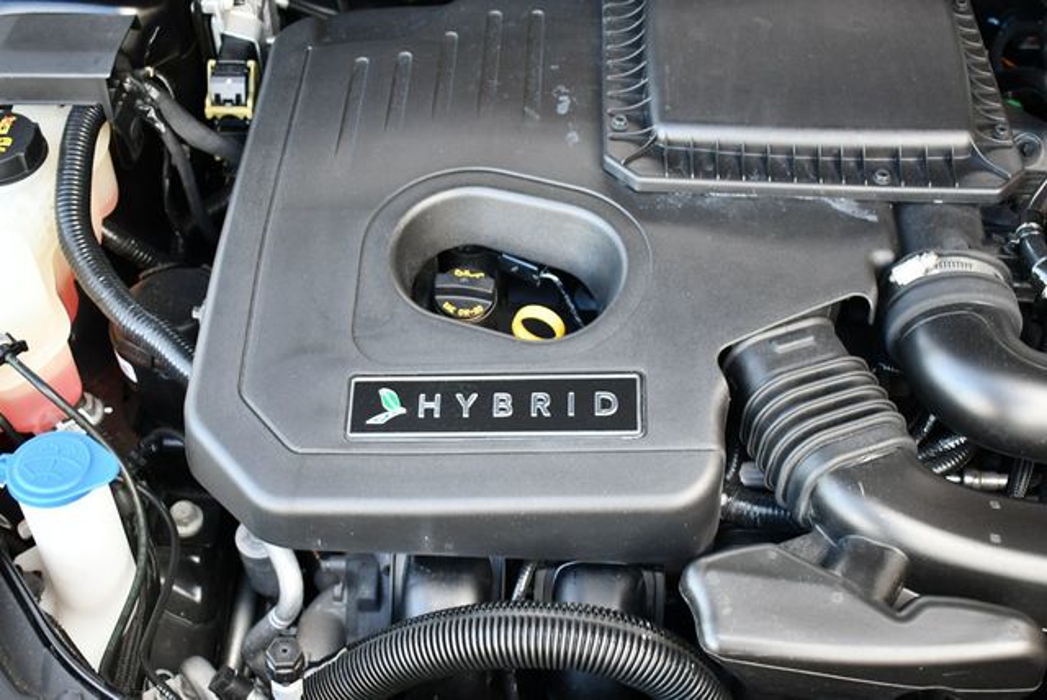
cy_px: 350
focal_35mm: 48
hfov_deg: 41.1
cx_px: 524
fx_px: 1397
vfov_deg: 28.1
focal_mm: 24
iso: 800
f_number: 3.8
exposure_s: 1/160
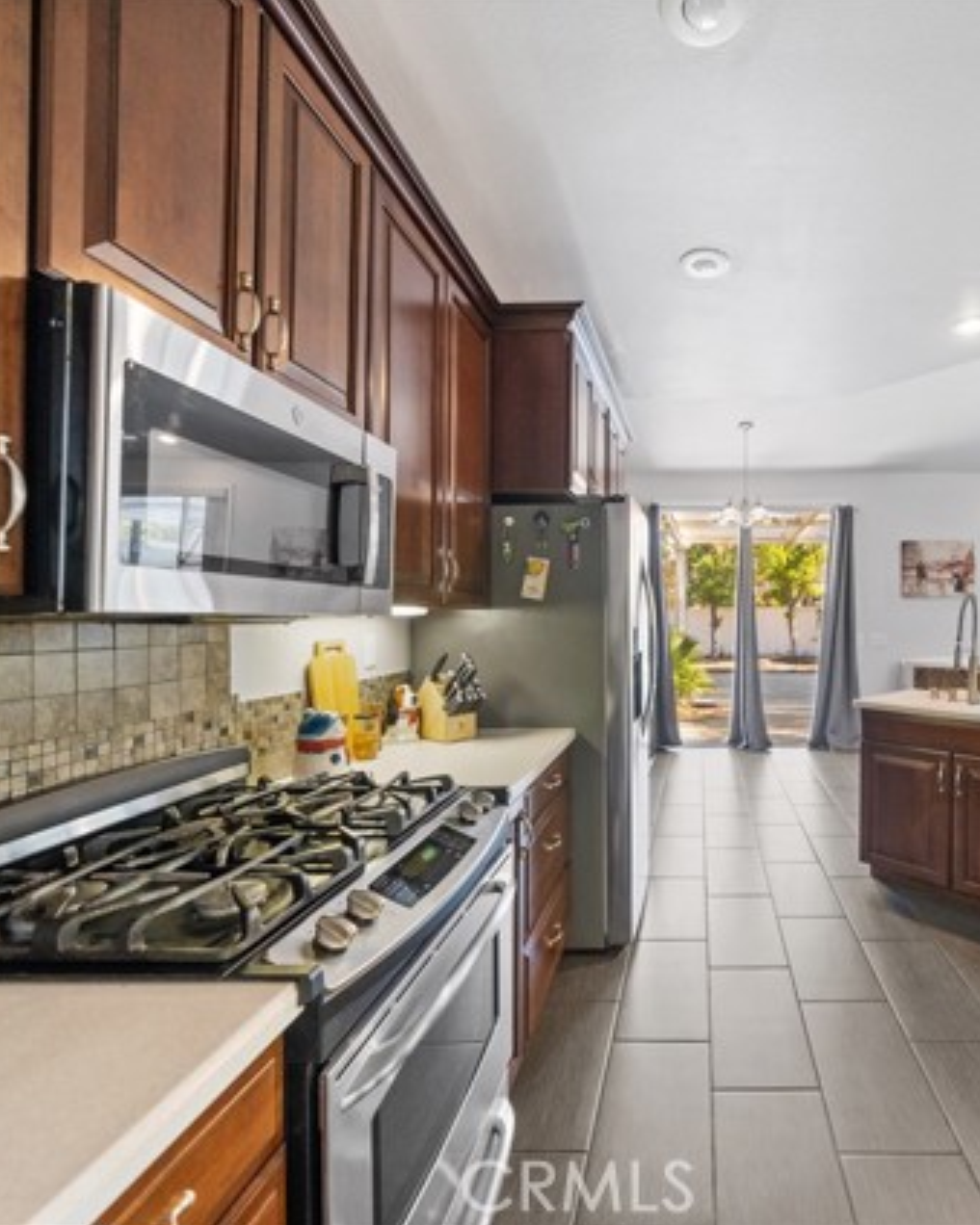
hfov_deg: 73.0
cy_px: 611
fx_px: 617
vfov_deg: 89.7
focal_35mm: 17
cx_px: 702
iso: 2000
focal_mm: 12
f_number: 5
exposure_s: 1/30
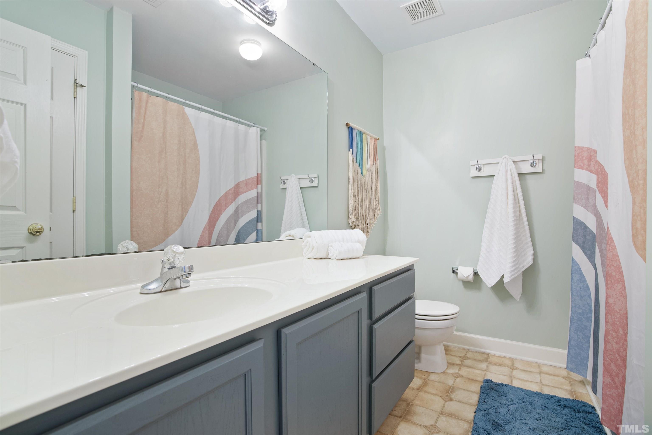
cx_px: 326
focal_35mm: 17
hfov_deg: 93.3
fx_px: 308
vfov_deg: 70.5
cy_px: 218
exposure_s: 1/4
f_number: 7.1
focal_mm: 17
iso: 500
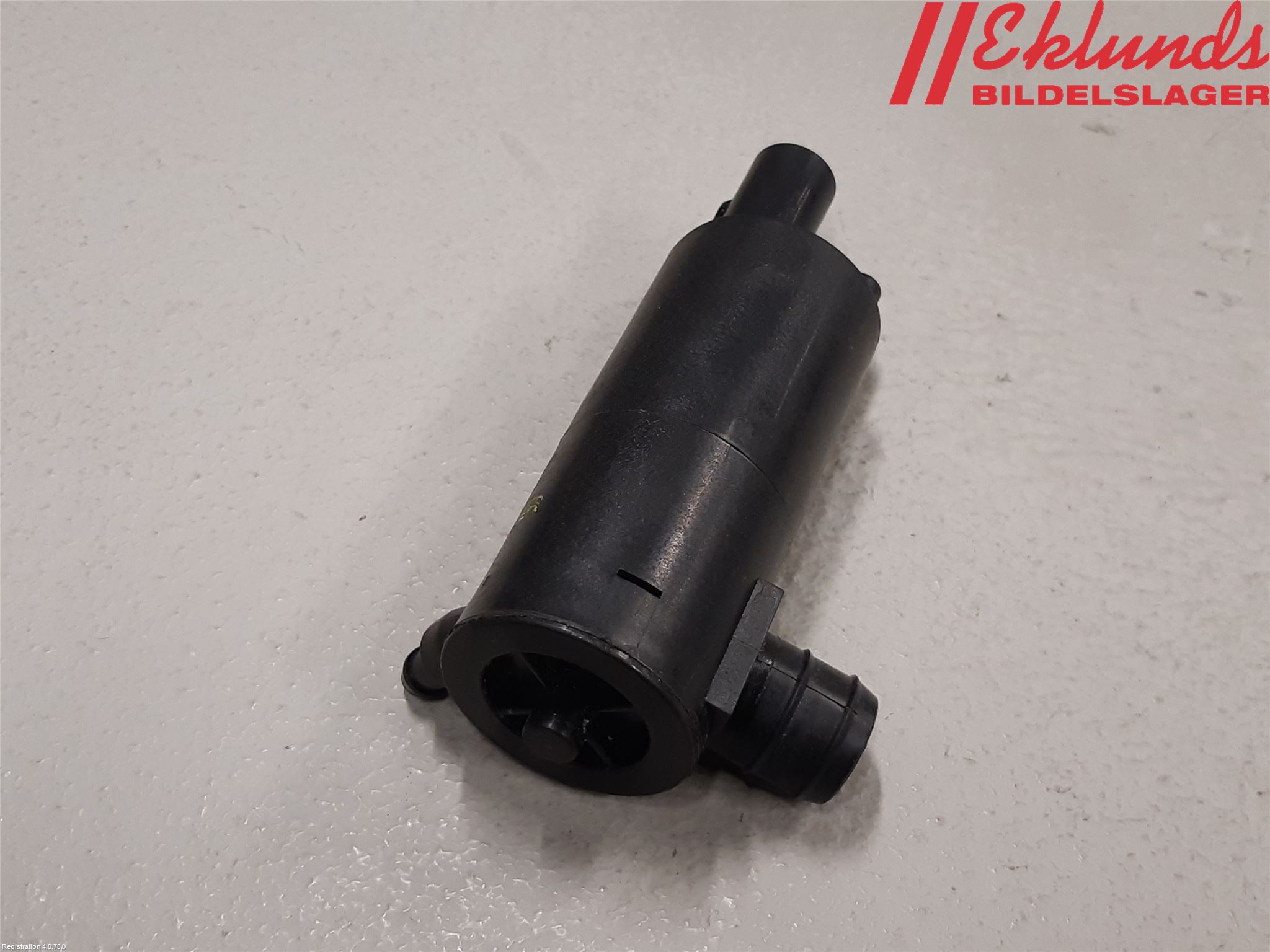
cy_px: 476
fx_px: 954
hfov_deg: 67.3
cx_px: 635
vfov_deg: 53.1
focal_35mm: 26
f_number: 1.7
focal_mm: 3.93
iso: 100
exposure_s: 1/50
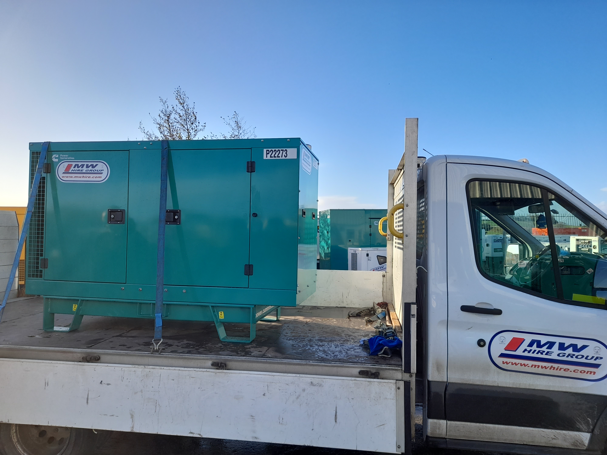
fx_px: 438
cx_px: 304
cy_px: 228
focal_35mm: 25
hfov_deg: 69.4
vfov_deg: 54.9
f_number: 2
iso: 20
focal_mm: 4.6
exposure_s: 1/400
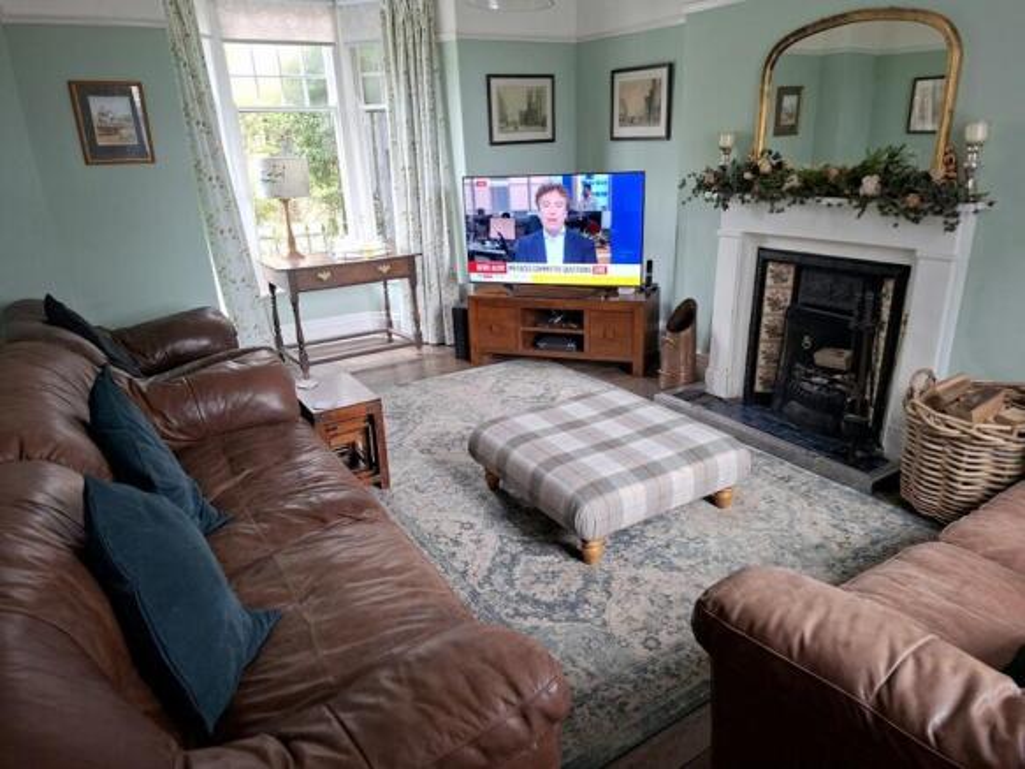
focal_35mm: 23
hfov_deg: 73.9
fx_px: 681
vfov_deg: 58.9
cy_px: 384
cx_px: 512
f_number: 1.8
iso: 200
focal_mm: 5.54
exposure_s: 1/120
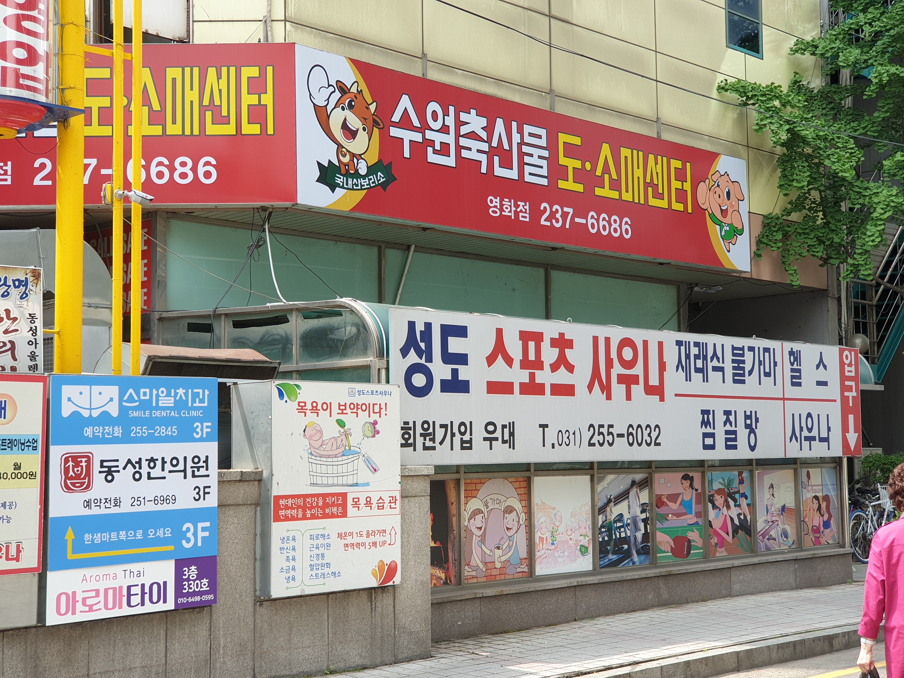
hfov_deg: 36.8
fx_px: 1358
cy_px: 339
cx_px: 452
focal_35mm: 52
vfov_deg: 28.0
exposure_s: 1/201
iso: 100
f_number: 2.4
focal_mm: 6
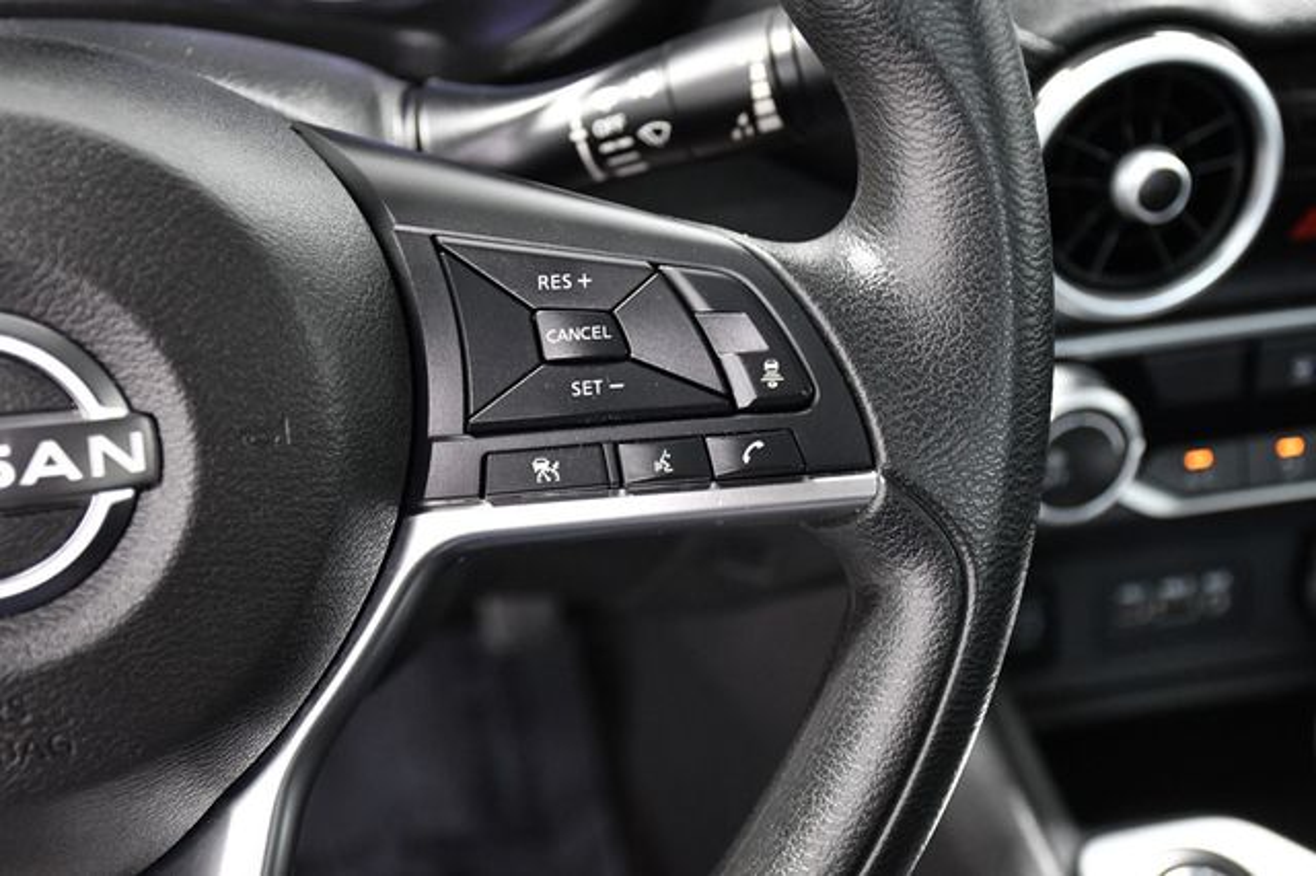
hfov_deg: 33.4
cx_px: 658
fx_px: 2192
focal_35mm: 60
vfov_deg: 22.6
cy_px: 438
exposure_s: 1/50
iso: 2500
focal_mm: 40
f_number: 5
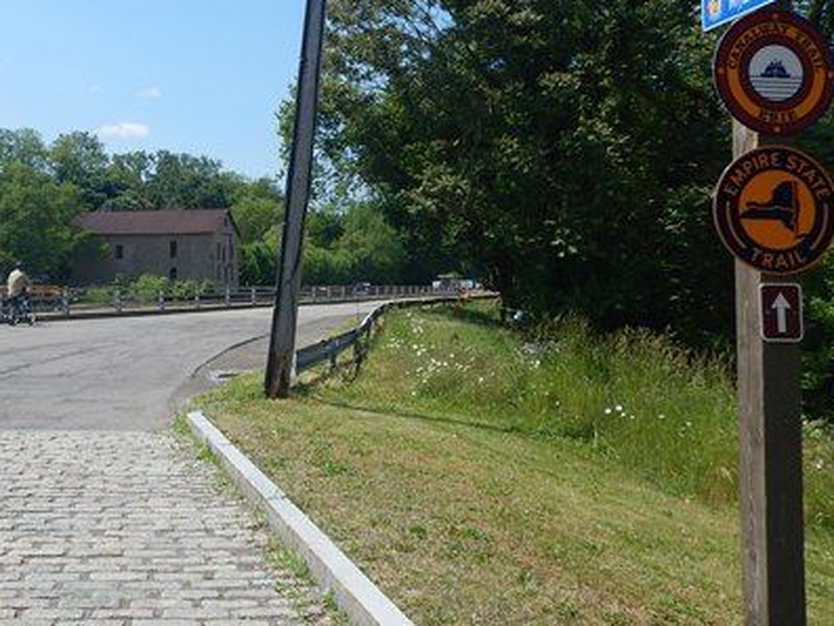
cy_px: 252
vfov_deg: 48.0
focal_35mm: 29
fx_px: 699
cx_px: 351
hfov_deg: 61.3
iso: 125
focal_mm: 4.3
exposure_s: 1/1000
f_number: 4.1
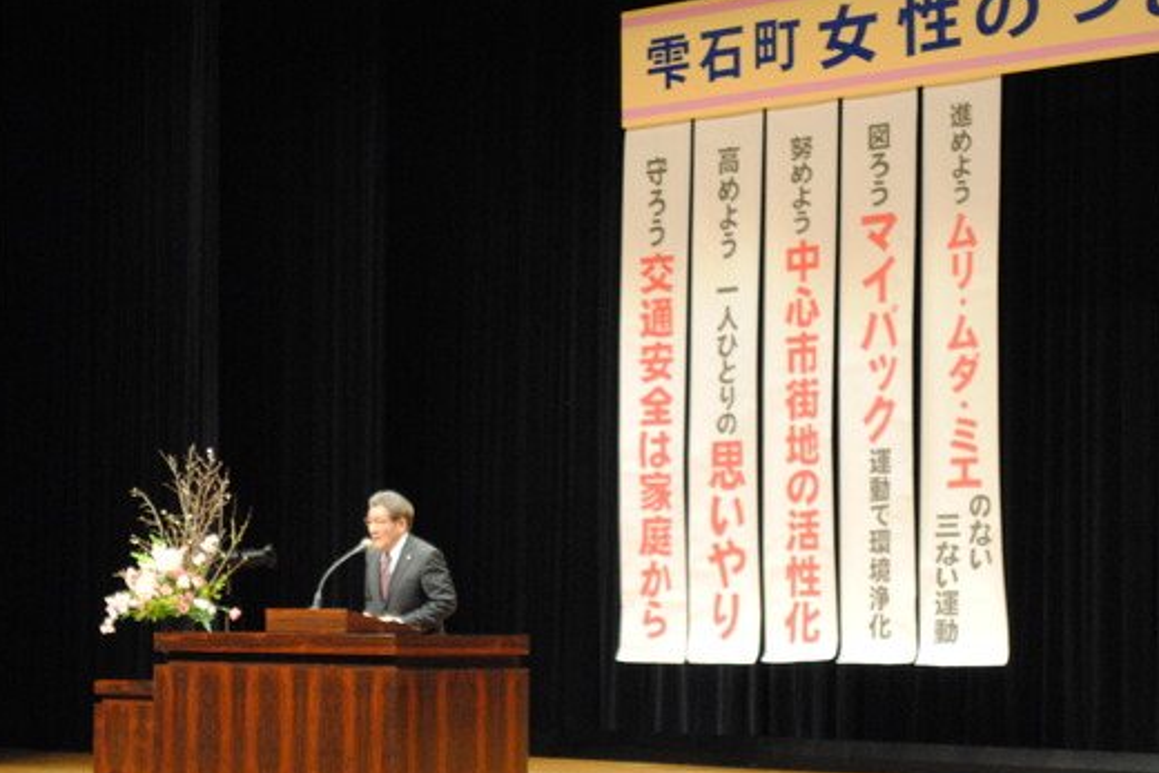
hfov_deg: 20.1
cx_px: 580
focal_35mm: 102
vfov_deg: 13.5
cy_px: 466
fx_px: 3272
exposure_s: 1/30
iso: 1100
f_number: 5.6
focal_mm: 55
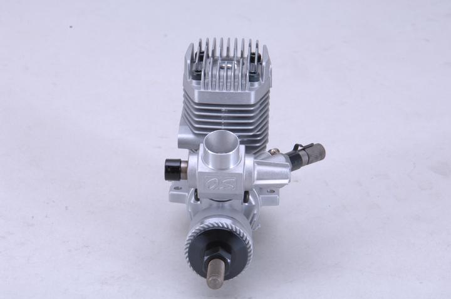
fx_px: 1539
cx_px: 226
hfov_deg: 16.7
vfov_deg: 11.1
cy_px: 150
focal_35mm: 123
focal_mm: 82
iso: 100
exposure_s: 1/125
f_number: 22
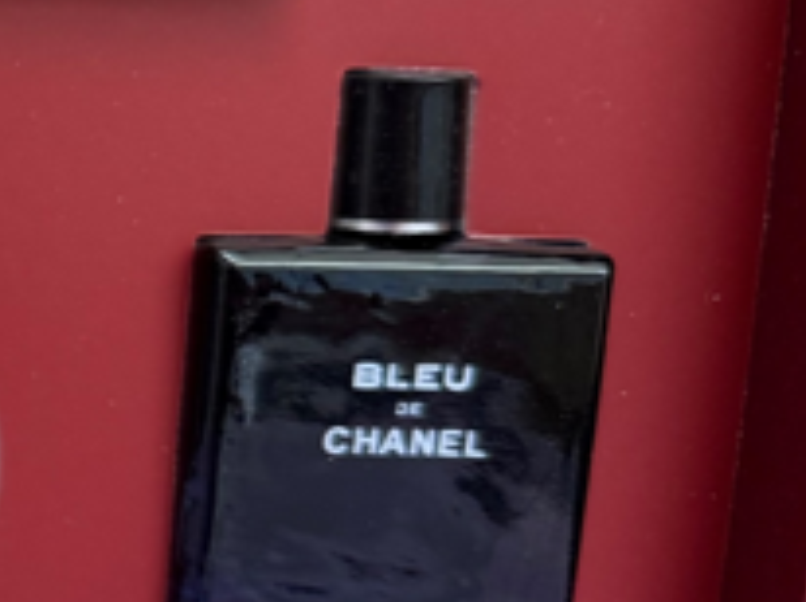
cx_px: -873
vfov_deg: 14.1
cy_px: 264
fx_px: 2442
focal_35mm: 105
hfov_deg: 14.8
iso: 200
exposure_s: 1/121
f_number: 1.78
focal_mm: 6.76
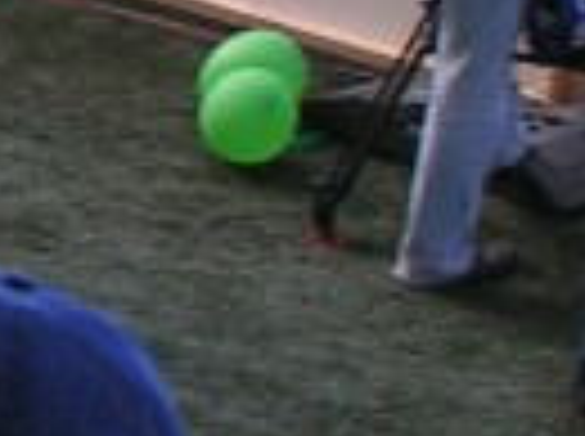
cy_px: -427
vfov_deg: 4.2
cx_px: -1210
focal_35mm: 351
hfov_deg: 5.3
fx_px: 5921
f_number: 5.6
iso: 50
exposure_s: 1/100
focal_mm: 8.7
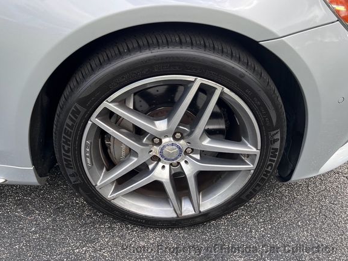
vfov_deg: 48.1
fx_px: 291
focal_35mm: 29
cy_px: 117
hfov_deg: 61.6
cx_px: 164
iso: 50
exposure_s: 1/658
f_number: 1.5
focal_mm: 5.7
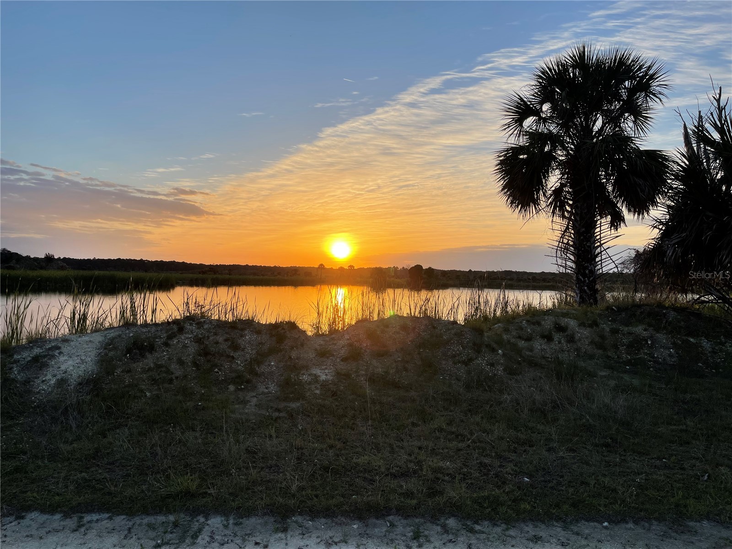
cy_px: 274
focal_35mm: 26
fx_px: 550
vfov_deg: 53.1
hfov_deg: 67.3
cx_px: 366
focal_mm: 5.1
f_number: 1.6
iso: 32
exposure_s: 1/1946
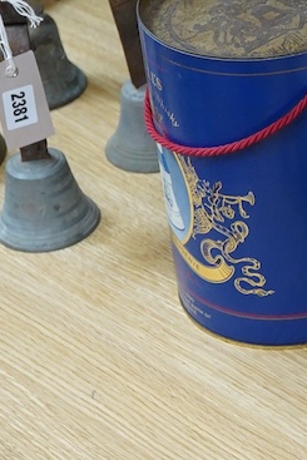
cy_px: 204
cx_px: 466
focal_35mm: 138
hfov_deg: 9.6
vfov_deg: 14.9
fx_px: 1763
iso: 2500
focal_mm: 30
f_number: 8
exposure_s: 1/200
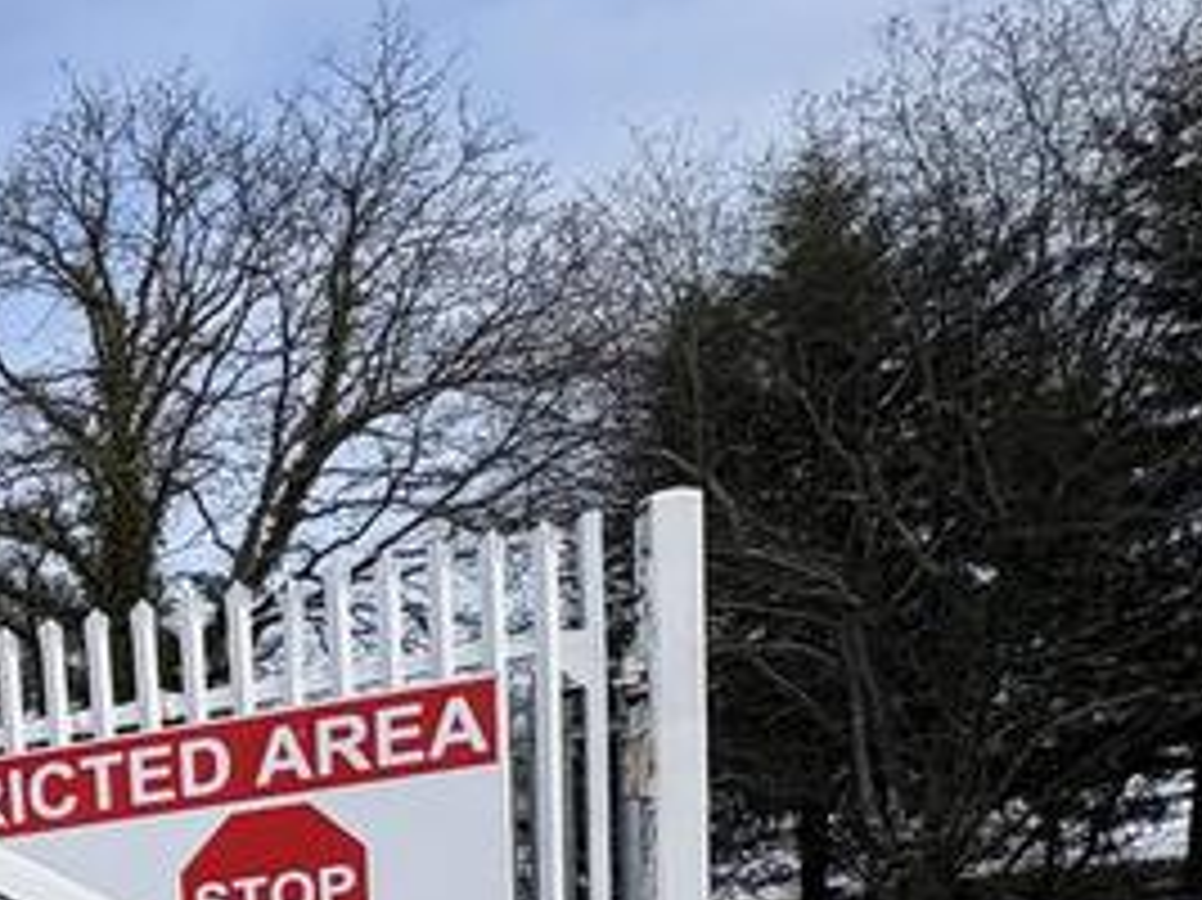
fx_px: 1631
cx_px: -383
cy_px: 1278
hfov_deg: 31.0
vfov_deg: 25.0
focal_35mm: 47
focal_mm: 2.22
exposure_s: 1/1346
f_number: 2.2
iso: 50
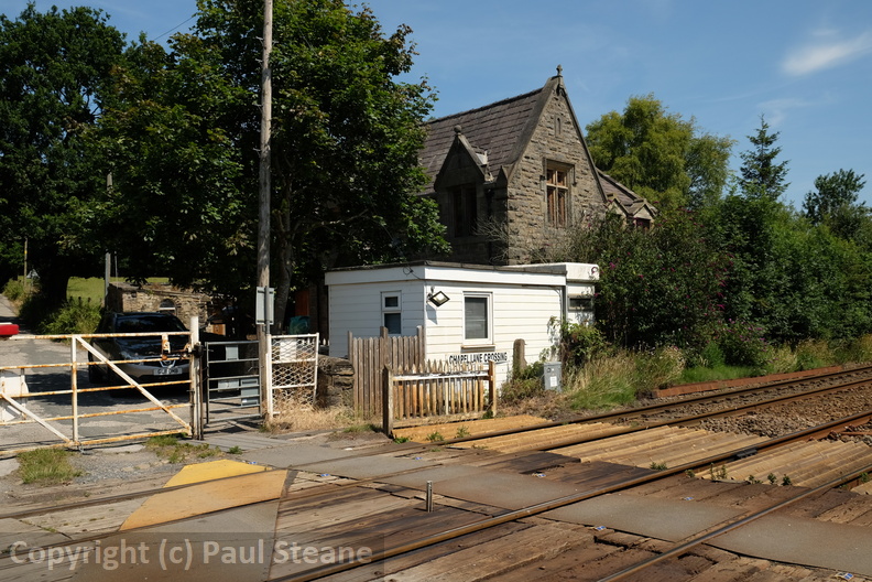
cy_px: 291
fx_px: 775
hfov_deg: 58.7
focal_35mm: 32
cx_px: 436
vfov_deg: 41.1
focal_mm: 21.4
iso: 200
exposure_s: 1/420
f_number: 7.1
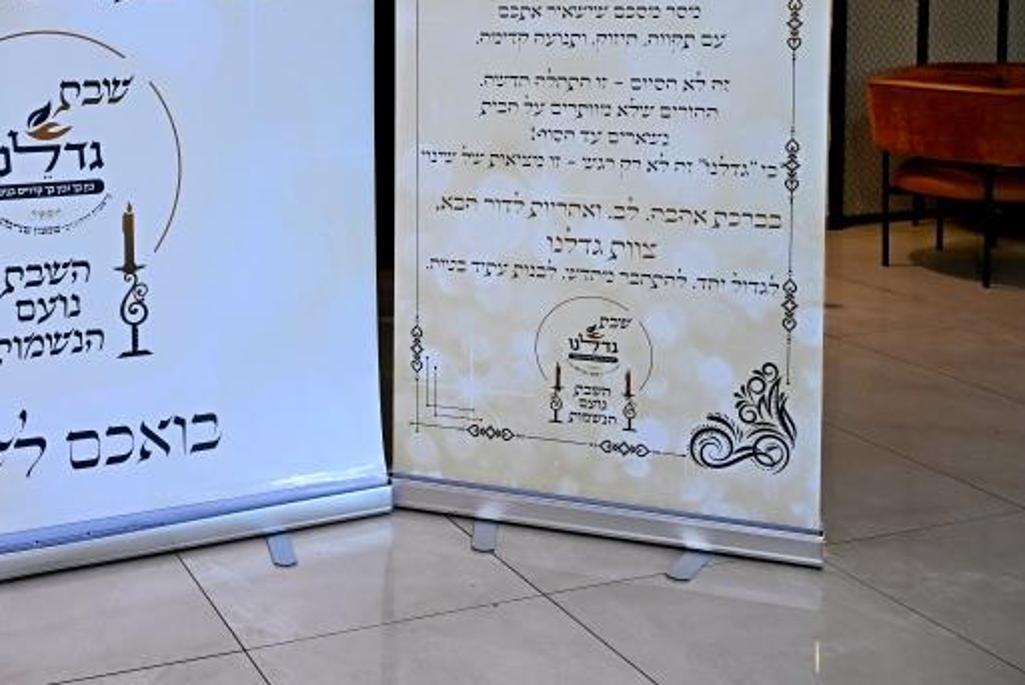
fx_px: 1367
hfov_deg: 39.6
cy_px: 55
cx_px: 218
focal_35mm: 48
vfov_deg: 27.0
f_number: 4
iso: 1250
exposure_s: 1/125
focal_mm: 24
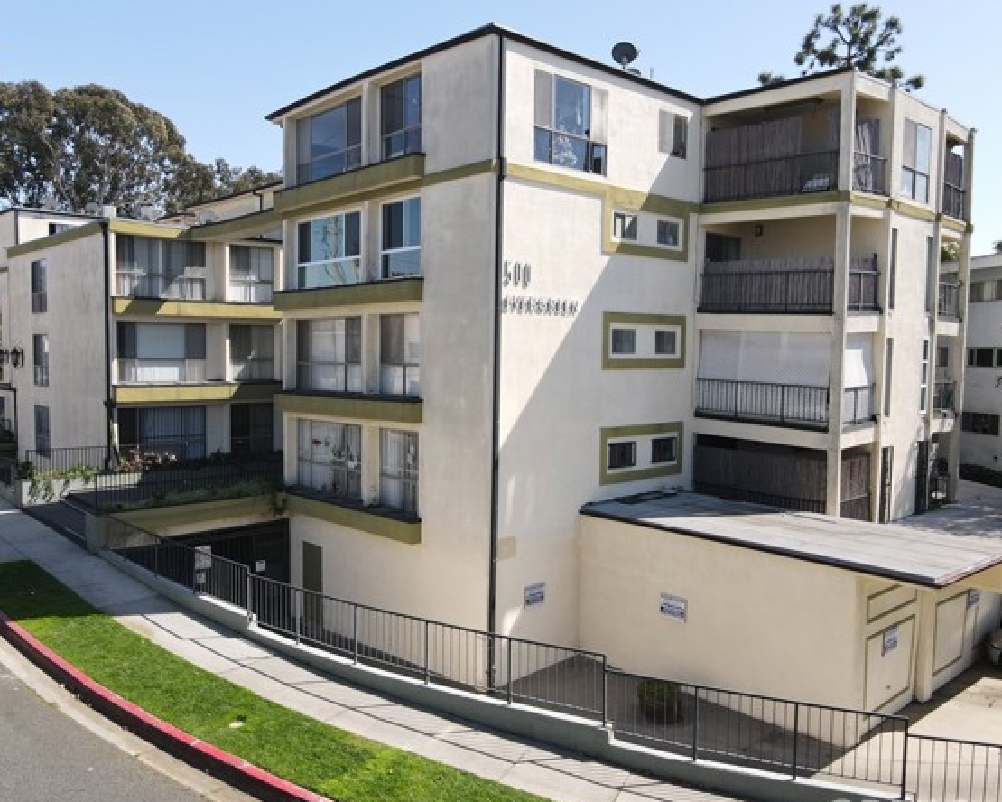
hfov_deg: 63.9
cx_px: 442
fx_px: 801
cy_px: 408
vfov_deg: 53.2
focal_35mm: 27
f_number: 2.8
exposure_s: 1/25
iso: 100
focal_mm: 4.5
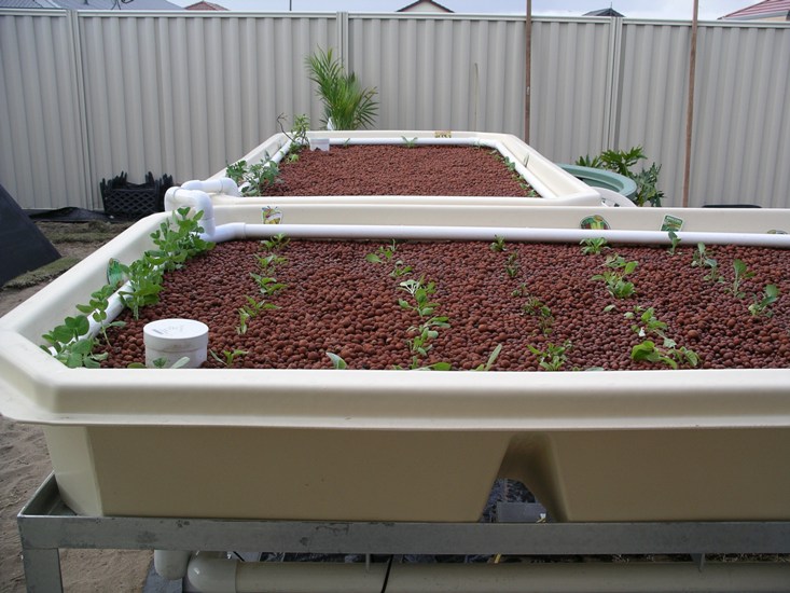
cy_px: 296
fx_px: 845
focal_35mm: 37
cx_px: 395
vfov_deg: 38.7
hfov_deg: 50.1
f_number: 4
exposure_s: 1/250
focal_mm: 7.8
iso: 64
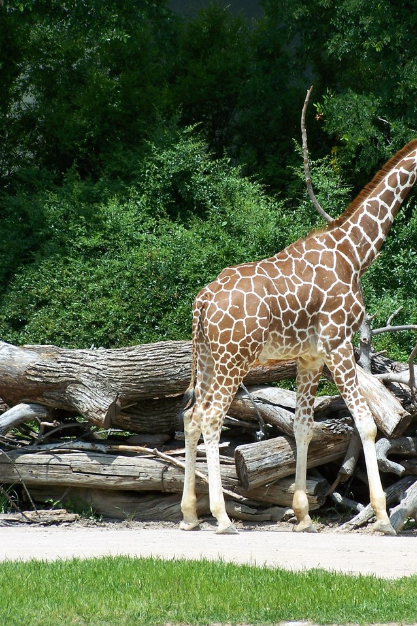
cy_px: 313
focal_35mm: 235
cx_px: 346
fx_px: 4086
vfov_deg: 8.8
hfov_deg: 5.8
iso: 80
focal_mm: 28
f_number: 3.2
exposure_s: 1/1000
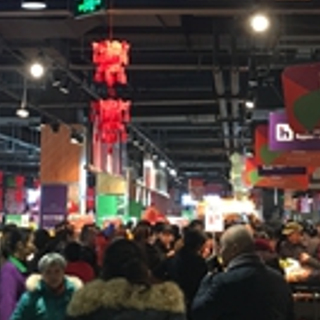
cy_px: 80
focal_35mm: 96
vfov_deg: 18.0
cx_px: 174
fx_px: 1004
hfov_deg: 18.1
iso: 50
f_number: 2.2
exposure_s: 1/17
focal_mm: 4.15
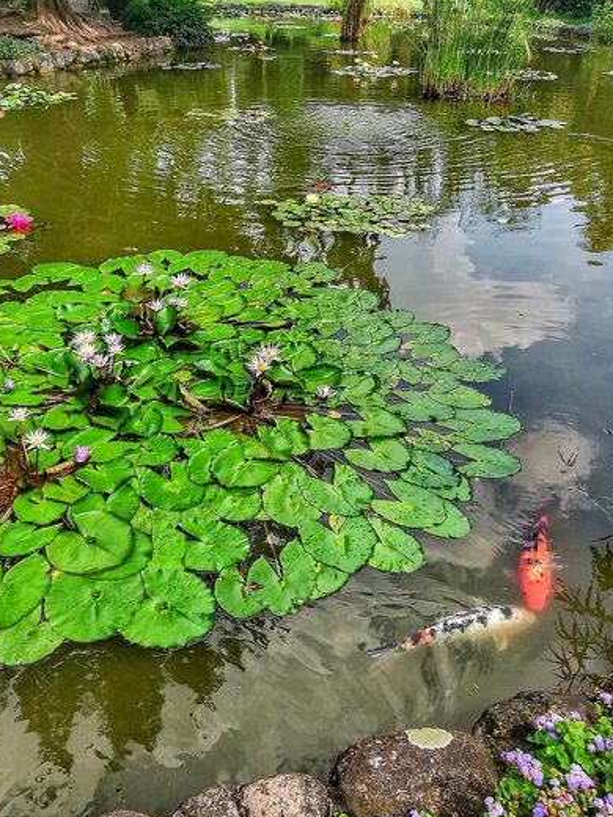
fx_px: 708
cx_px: 292
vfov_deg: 59.8
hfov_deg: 46.8
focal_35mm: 30
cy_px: 365
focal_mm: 3.81
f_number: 2.2
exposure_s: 1/563
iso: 50
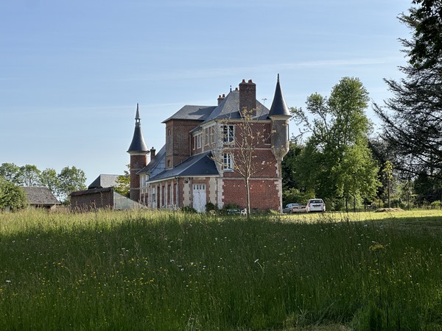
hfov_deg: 25.3
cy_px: 166
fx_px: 983
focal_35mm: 77
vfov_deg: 19.1
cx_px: 221
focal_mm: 9
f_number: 2.8
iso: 32
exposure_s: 1/861
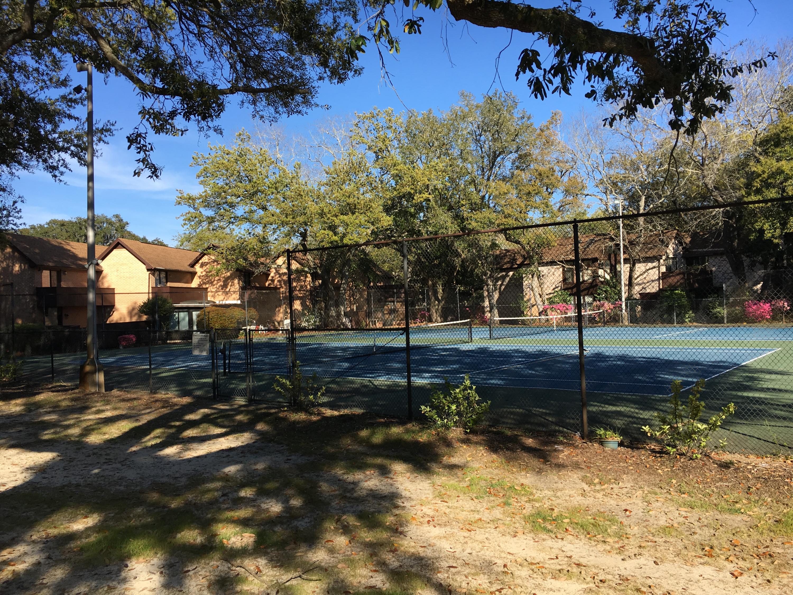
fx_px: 664
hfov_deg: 61.7
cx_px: 396
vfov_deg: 48.2
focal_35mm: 29
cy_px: 298
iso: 25
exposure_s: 1/962
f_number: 2.2
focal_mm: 4.15
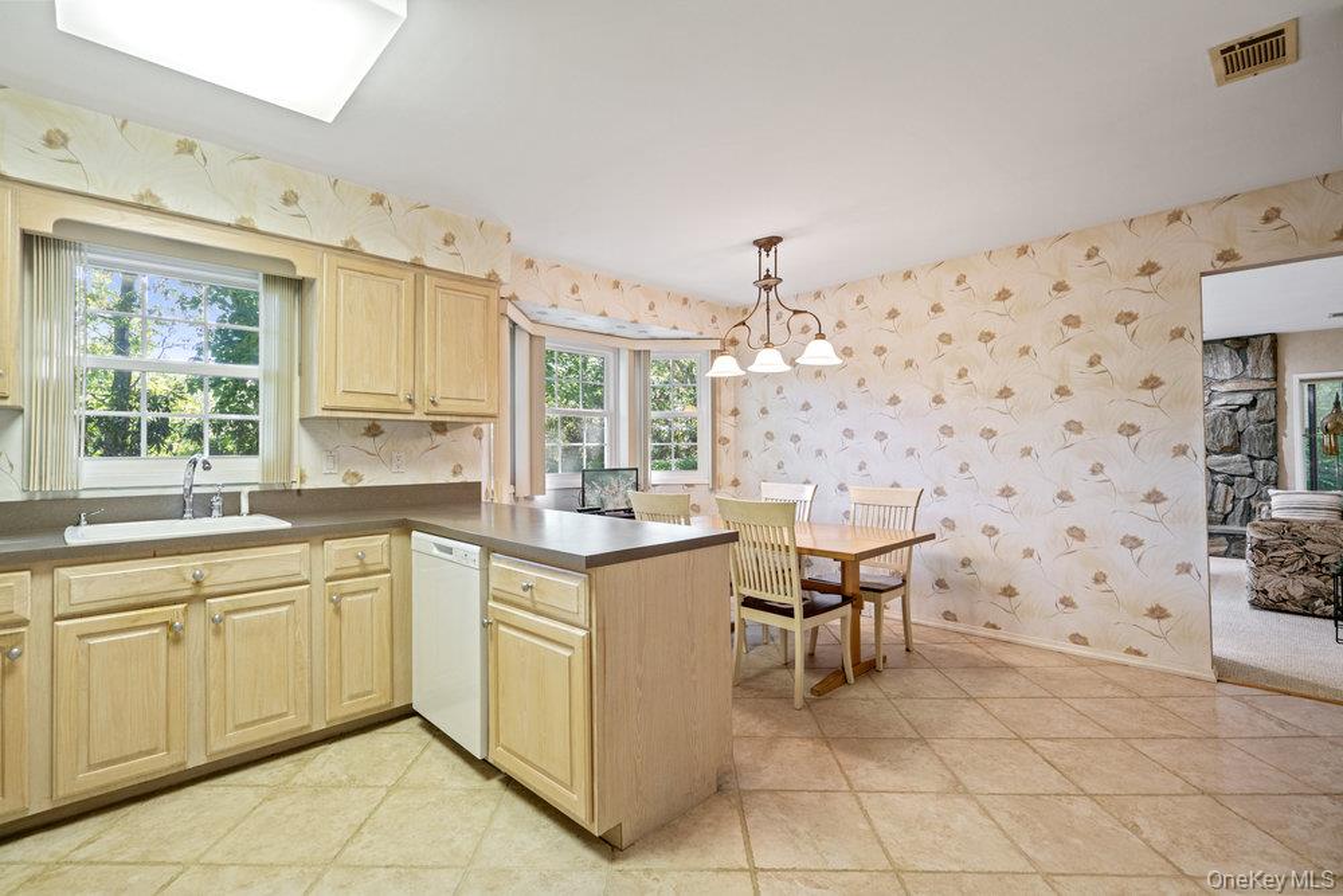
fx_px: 597
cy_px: 448
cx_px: 672
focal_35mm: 16
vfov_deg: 73.8
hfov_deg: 96.7
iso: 800
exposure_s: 1/10
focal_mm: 16
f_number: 5.6
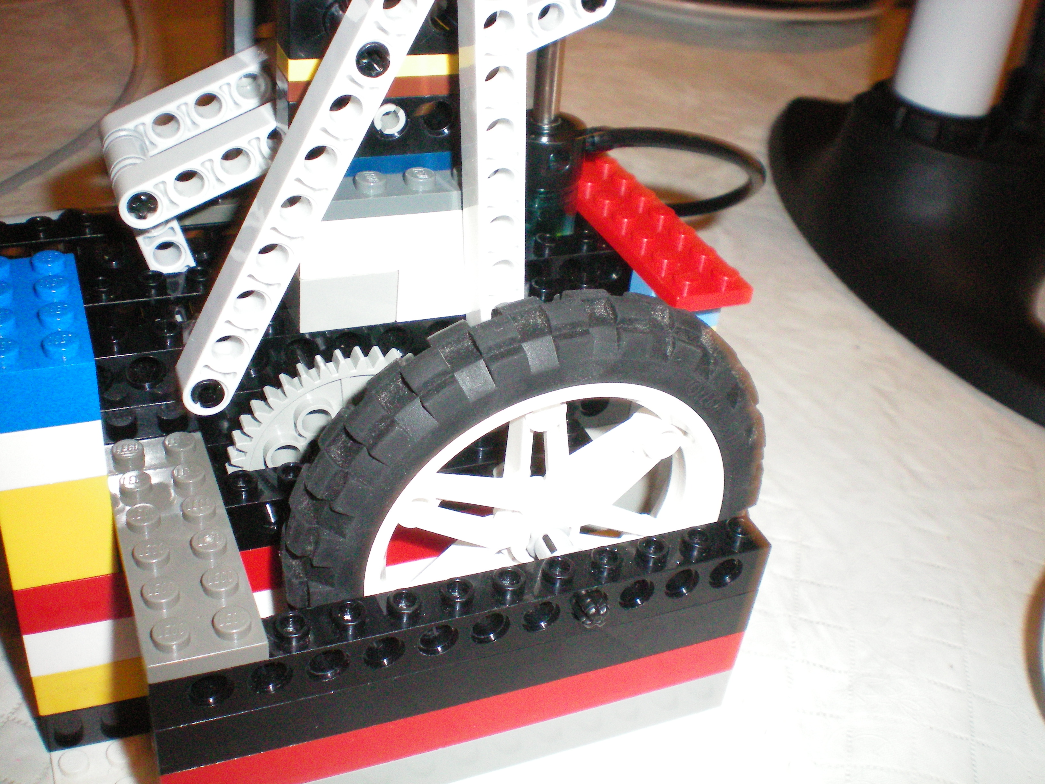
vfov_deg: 37.7
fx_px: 1147
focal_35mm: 38
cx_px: 522
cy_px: 392
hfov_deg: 49.0
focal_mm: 6.3
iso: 400
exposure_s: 1/60
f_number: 4.6
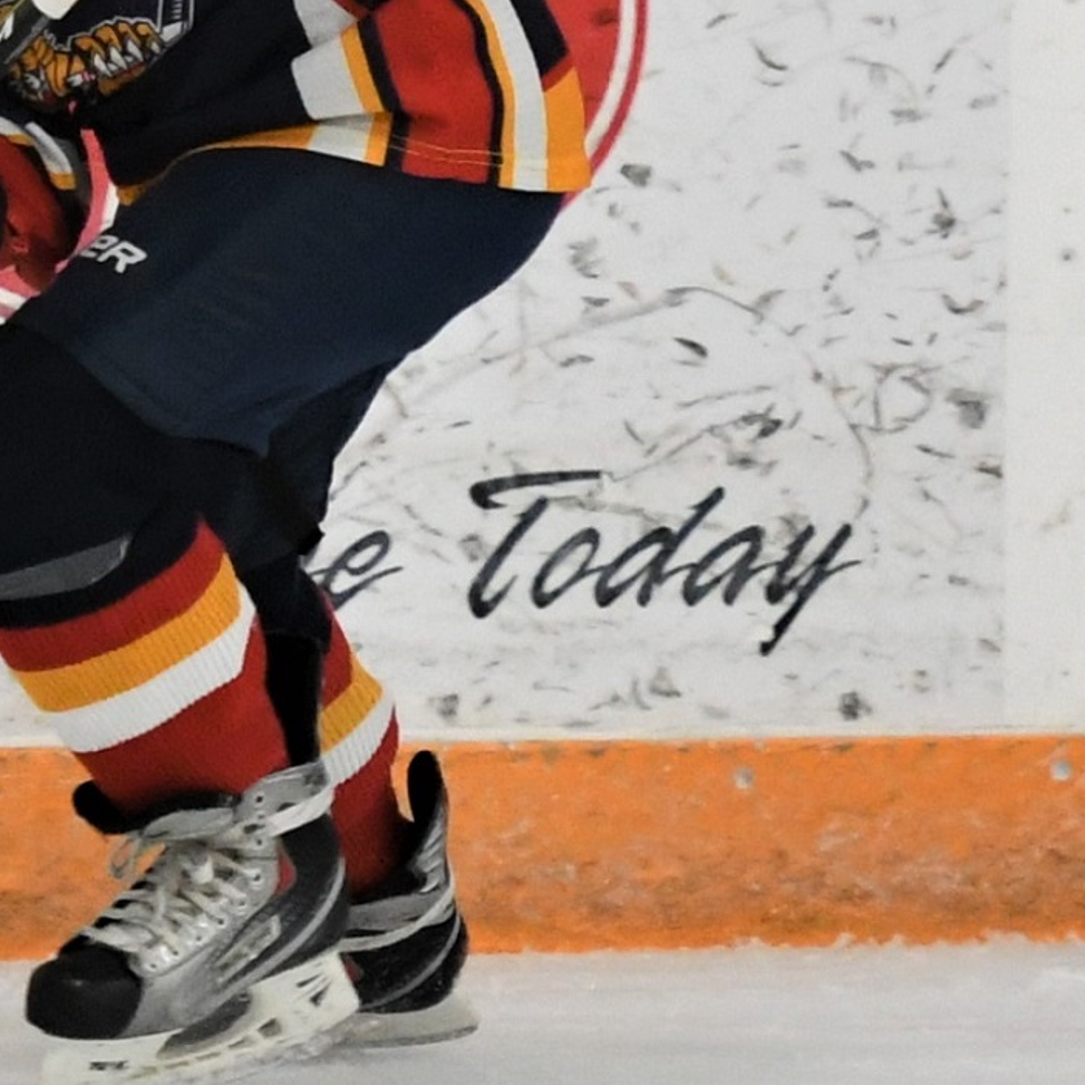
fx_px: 16530
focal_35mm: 466
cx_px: -94
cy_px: 261
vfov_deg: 3.8
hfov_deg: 3.8
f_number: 2.8
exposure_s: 1/1000
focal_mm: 135
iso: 2500
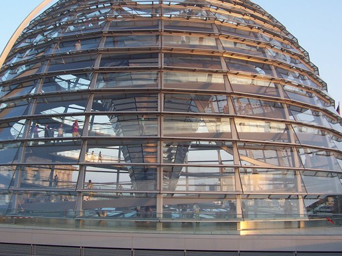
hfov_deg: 41.2
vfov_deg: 31.5
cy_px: 108
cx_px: 153
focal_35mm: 46
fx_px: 454
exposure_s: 1/250
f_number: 2.8
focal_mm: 5.6
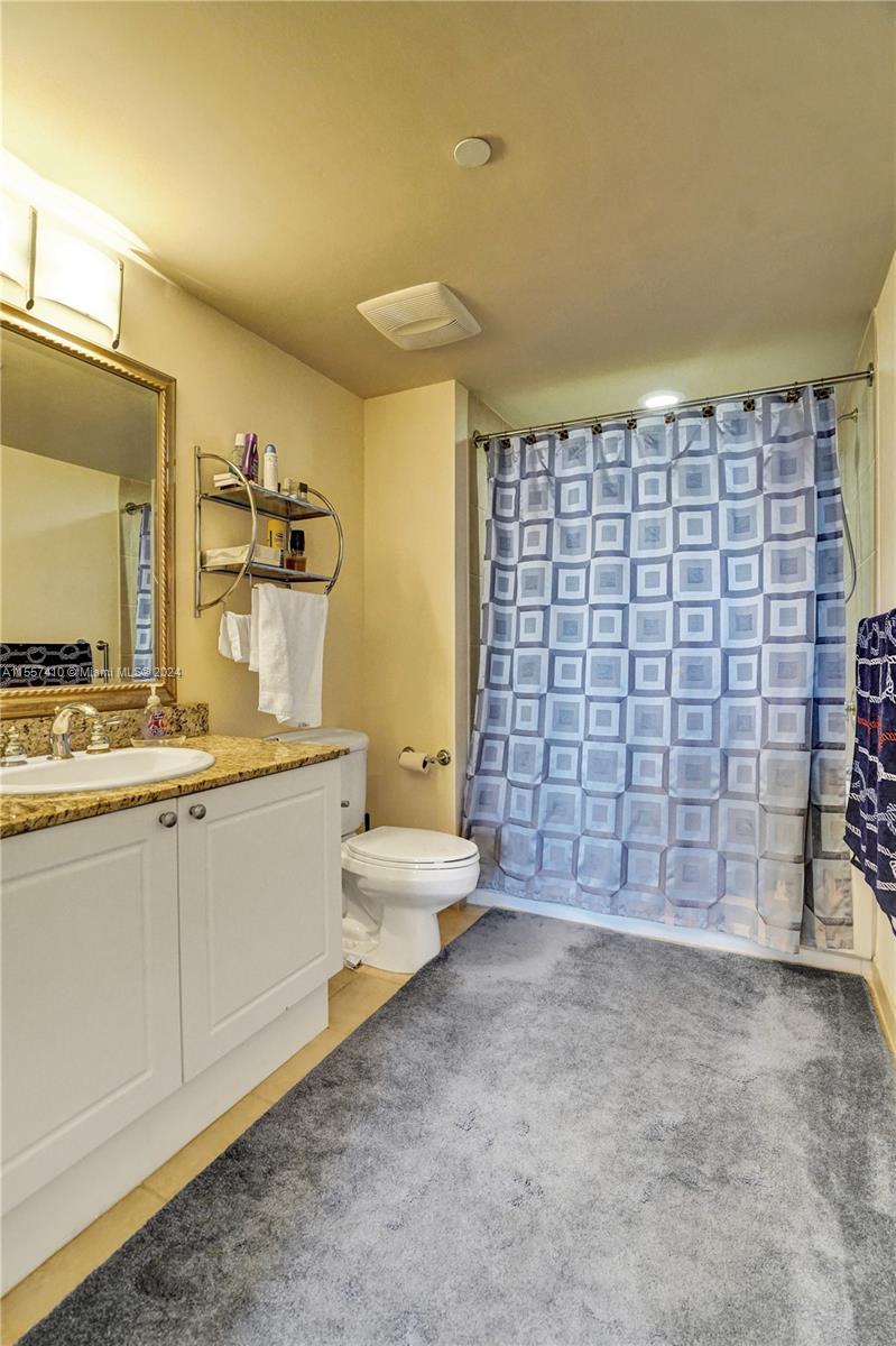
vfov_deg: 96.8
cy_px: 673
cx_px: 448
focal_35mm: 16
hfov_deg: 73.7
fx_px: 598
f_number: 5
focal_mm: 16
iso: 4000
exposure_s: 1/200
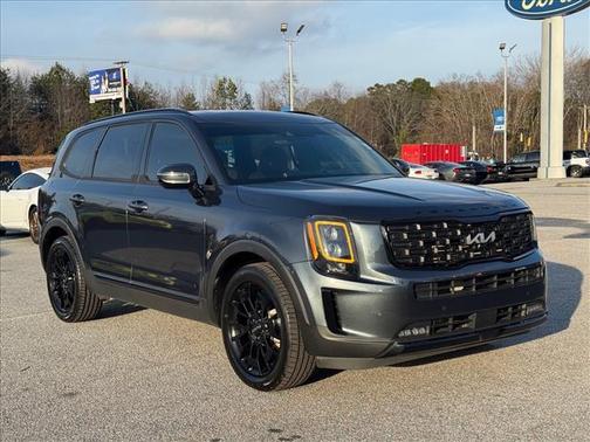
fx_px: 818
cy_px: 221
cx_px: 295
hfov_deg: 39.7
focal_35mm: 48
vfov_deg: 30.3
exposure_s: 1/2179
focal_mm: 6.76
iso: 64
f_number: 1.78
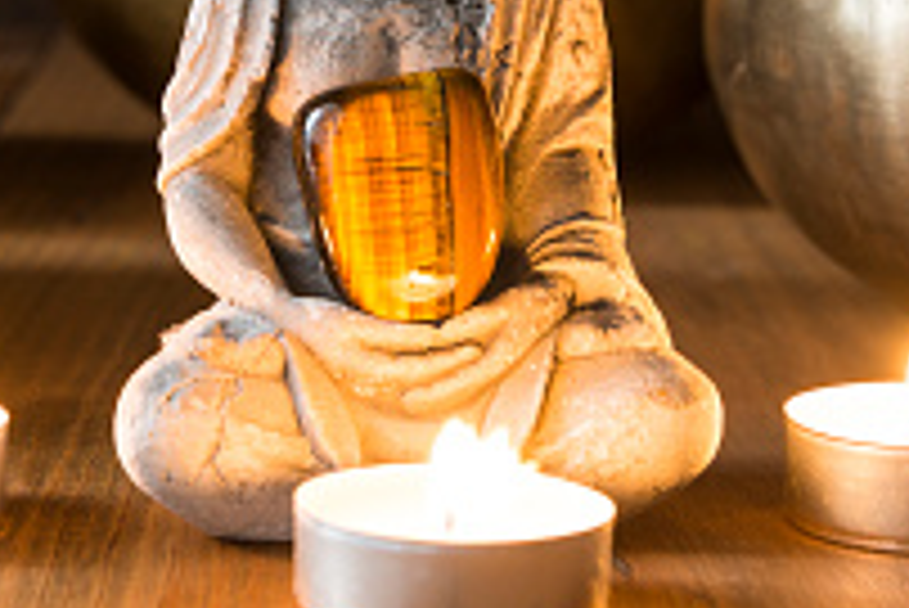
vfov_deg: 9.9
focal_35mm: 138
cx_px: 392
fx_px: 3487
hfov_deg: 14.8
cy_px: 61
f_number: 8
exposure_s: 3
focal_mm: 55
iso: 100
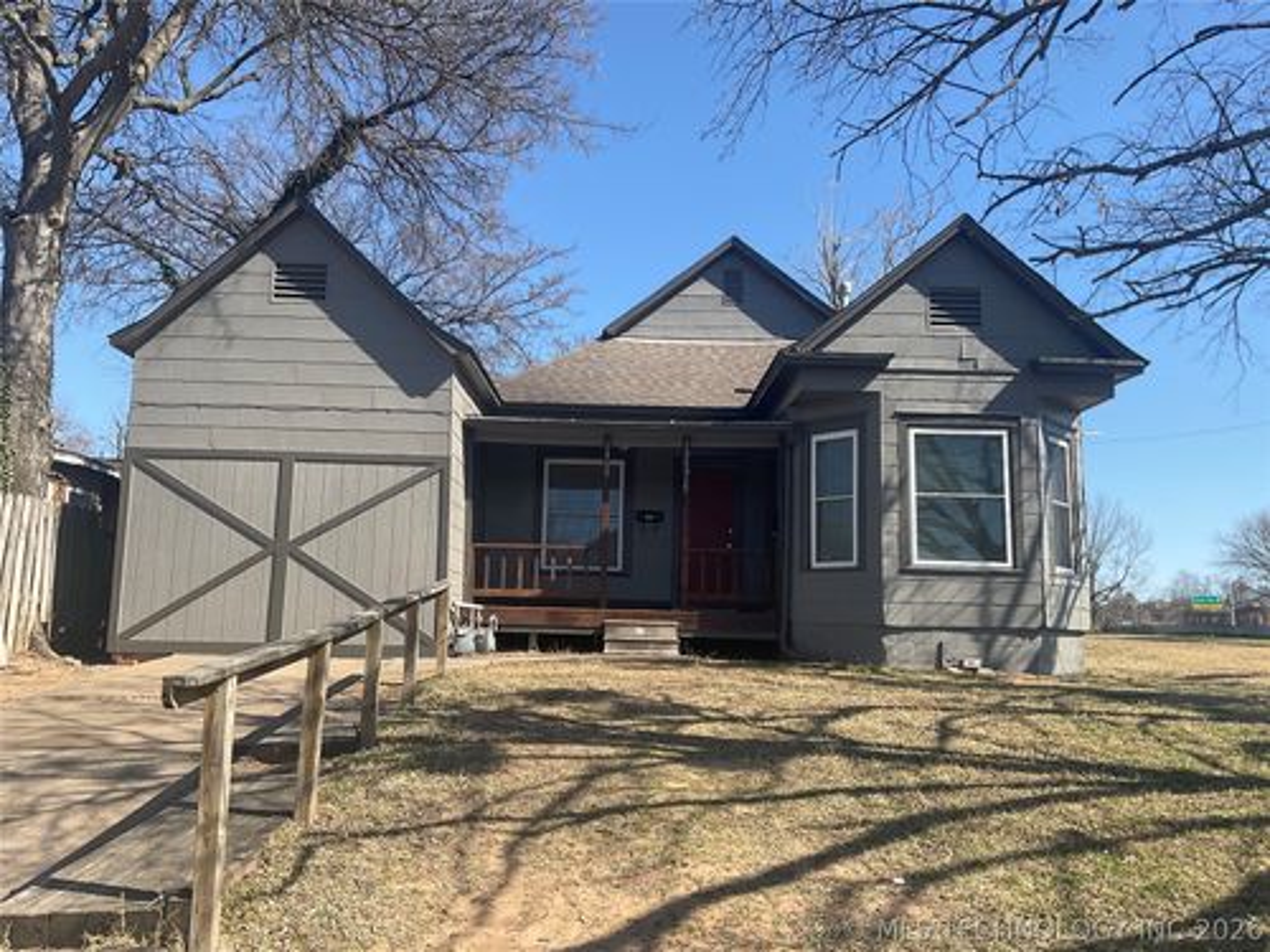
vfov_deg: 48.2
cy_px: 476
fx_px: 1064
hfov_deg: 61.7
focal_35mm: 29
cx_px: 635
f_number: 1.8
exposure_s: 1/1221
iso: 16
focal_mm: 3
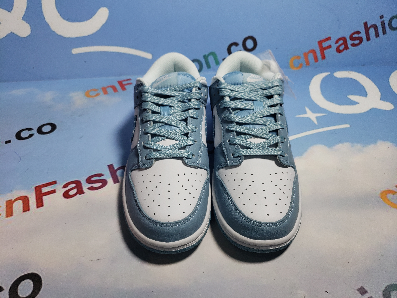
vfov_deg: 53.1
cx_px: 198
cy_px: 149
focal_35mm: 26
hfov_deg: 67.3
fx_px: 298
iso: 50
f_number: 1.5
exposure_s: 1/513
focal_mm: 4.3
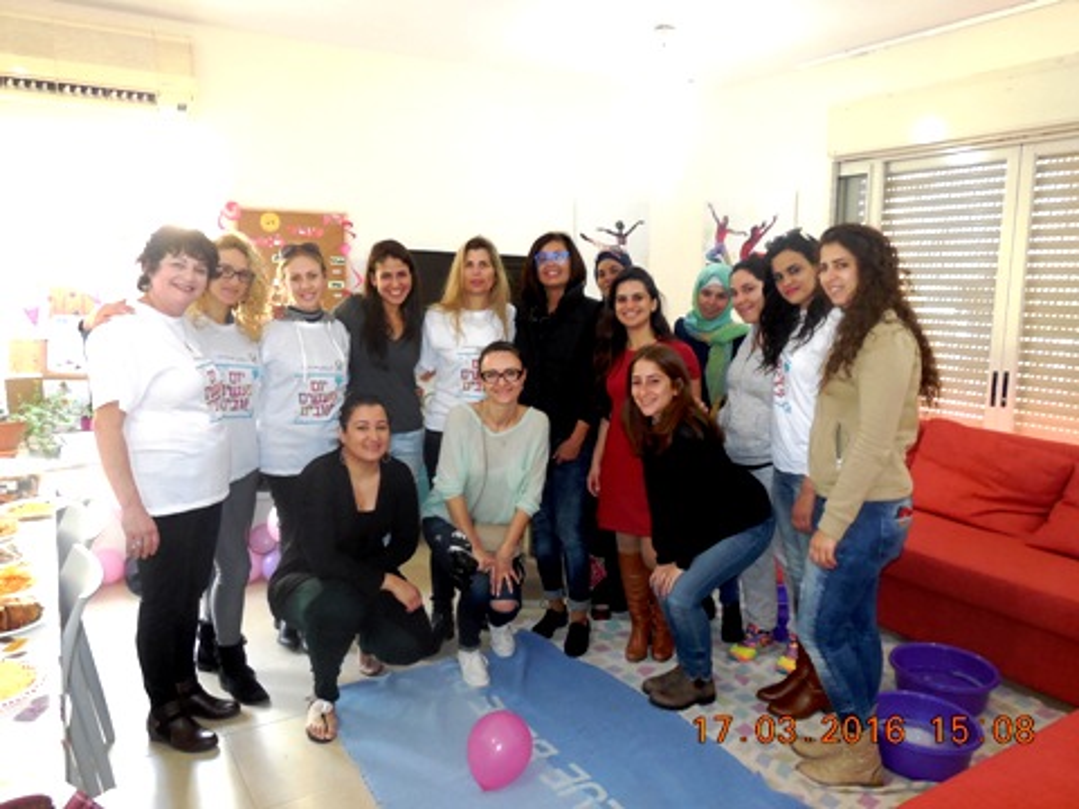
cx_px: 540
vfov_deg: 54.9
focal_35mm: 25
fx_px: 779
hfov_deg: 69.4
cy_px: 404
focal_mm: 4.5
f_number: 3.1
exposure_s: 1/20
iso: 400
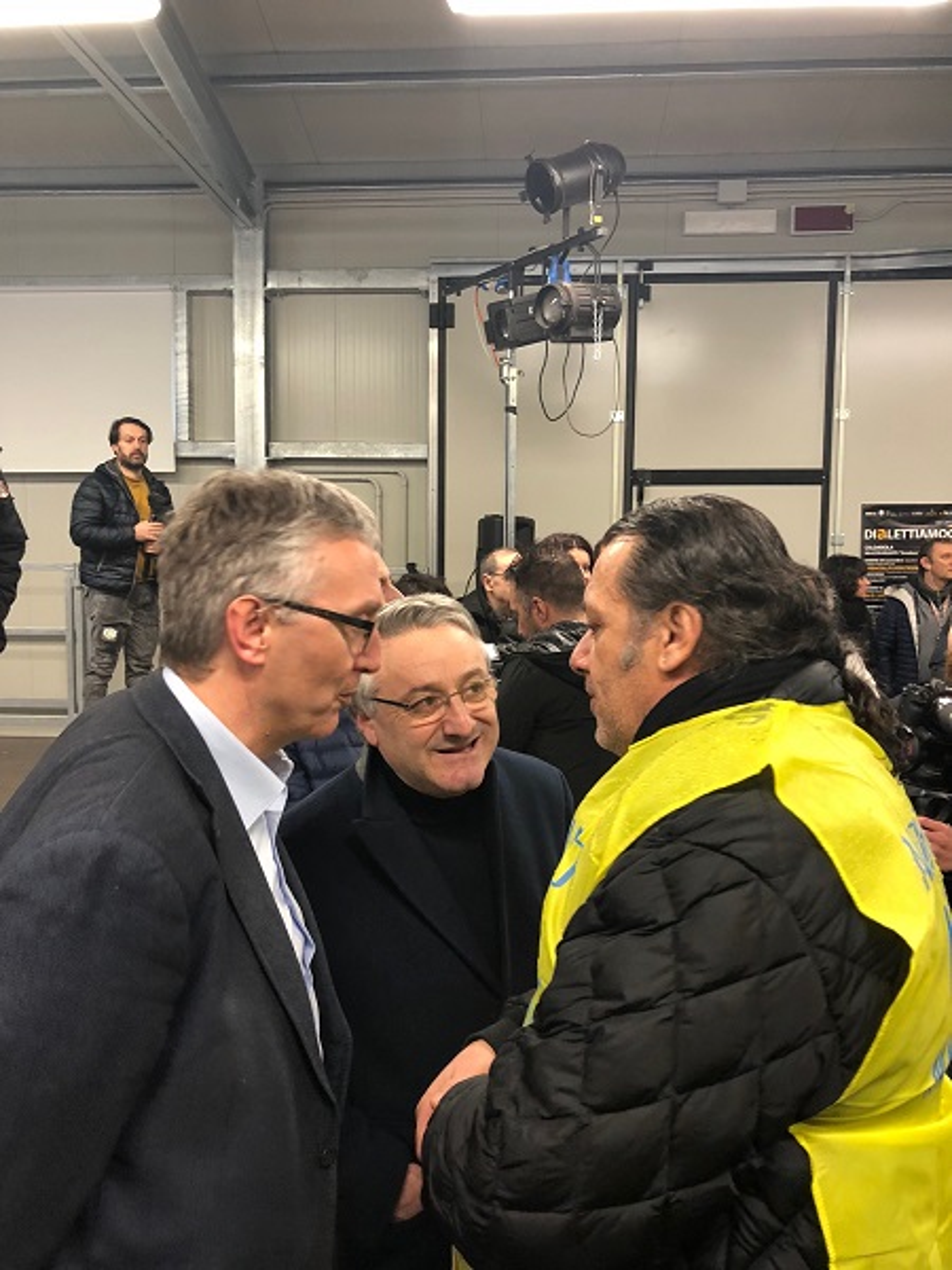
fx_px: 1027
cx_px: 476
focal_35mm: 28
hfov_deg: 49.7
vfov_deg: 63.4
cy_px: 635
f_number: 1.8
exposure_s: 1/17
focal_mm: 3.99
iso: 64
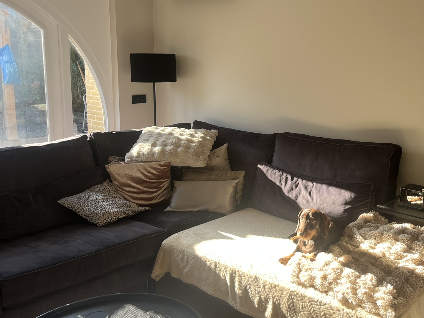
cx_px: 269
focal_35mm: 37
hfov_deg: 49.6
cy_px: 126
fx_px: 453
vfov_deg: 38.5
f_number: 1.6
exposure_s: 1/122
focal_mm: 5.1
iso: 40
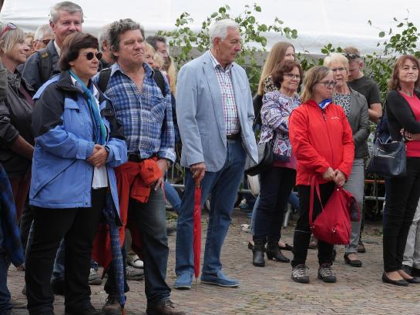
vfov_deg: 15.7
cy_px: 169
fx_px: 1141
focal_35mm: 94
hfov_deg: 20.8
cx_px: 266
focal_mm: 32
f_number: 5.6
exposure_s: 1/125
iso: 250
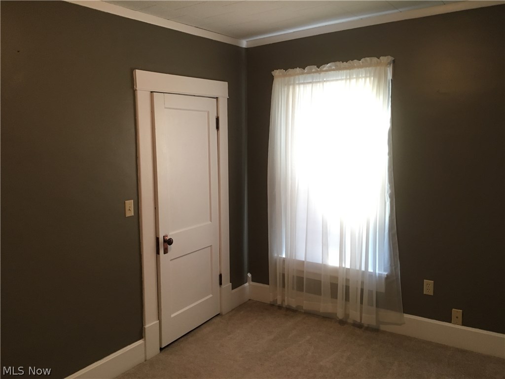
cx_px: 252
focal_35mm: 29
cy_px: 190
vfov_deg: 48.2
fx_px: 423
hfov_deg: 61.7
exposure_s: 1/30
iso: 125
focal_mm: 4.15
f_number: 2.2
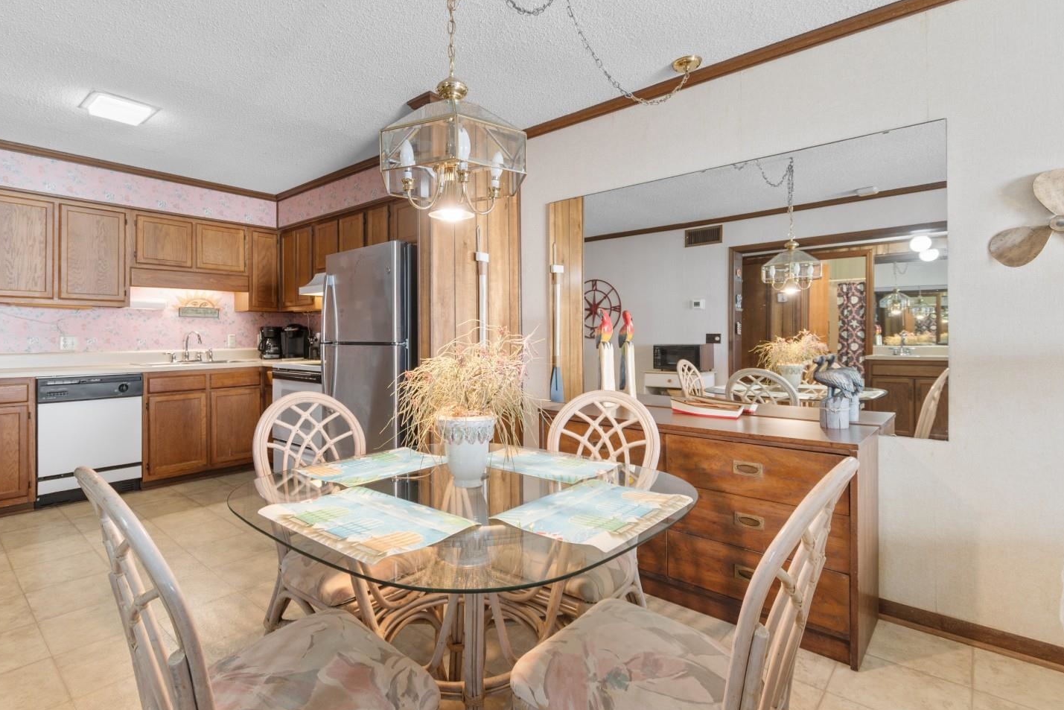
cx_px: 475
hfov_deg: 92.9
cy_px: 329
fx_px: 502
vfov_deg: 70.4
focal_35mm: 17
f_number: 4.5
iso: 100
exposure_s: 3
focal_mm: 10
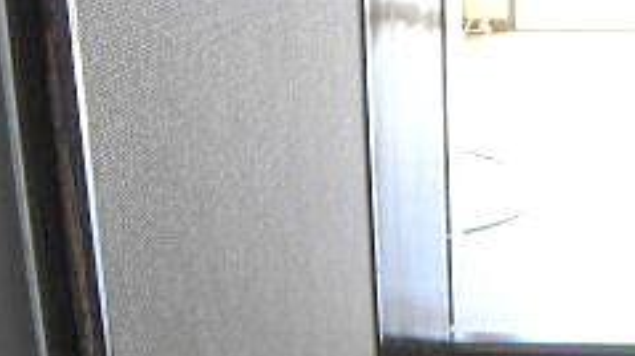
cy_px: 207
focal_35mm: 76
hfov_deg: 26.5
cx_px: 624
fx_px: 1279
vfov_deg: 15.8
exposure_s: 1/80
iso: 100
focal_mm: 4.7
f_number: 2.8
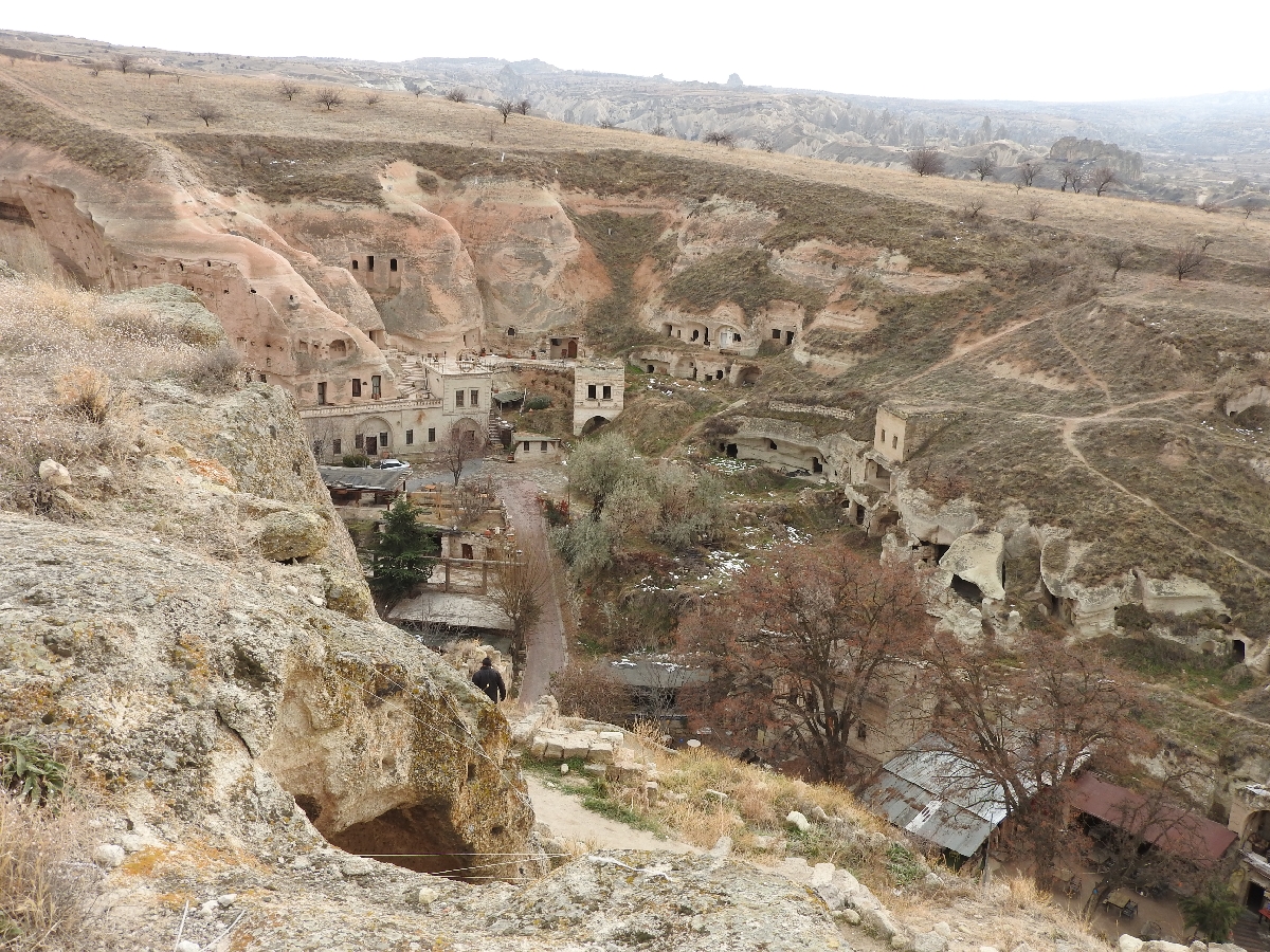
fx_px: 1211
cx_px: 635
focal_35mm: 33
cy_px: 476
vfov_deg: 42.9
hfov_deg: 55.4
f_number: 3.6
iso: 100
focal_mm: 5.9
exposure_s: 1/250
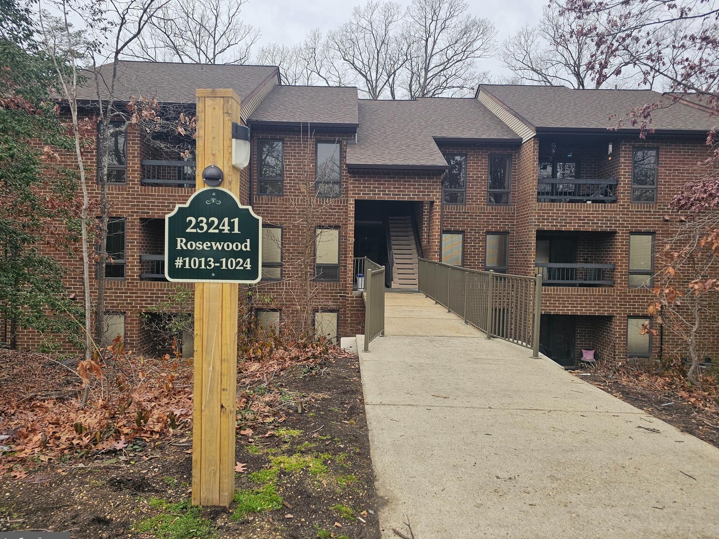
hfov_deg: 69.4
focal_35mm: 25
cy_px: 270
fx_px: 519
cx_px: 366
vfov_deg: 54.9
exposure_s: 1/409
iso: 20
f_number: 1.7
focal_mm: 6.3
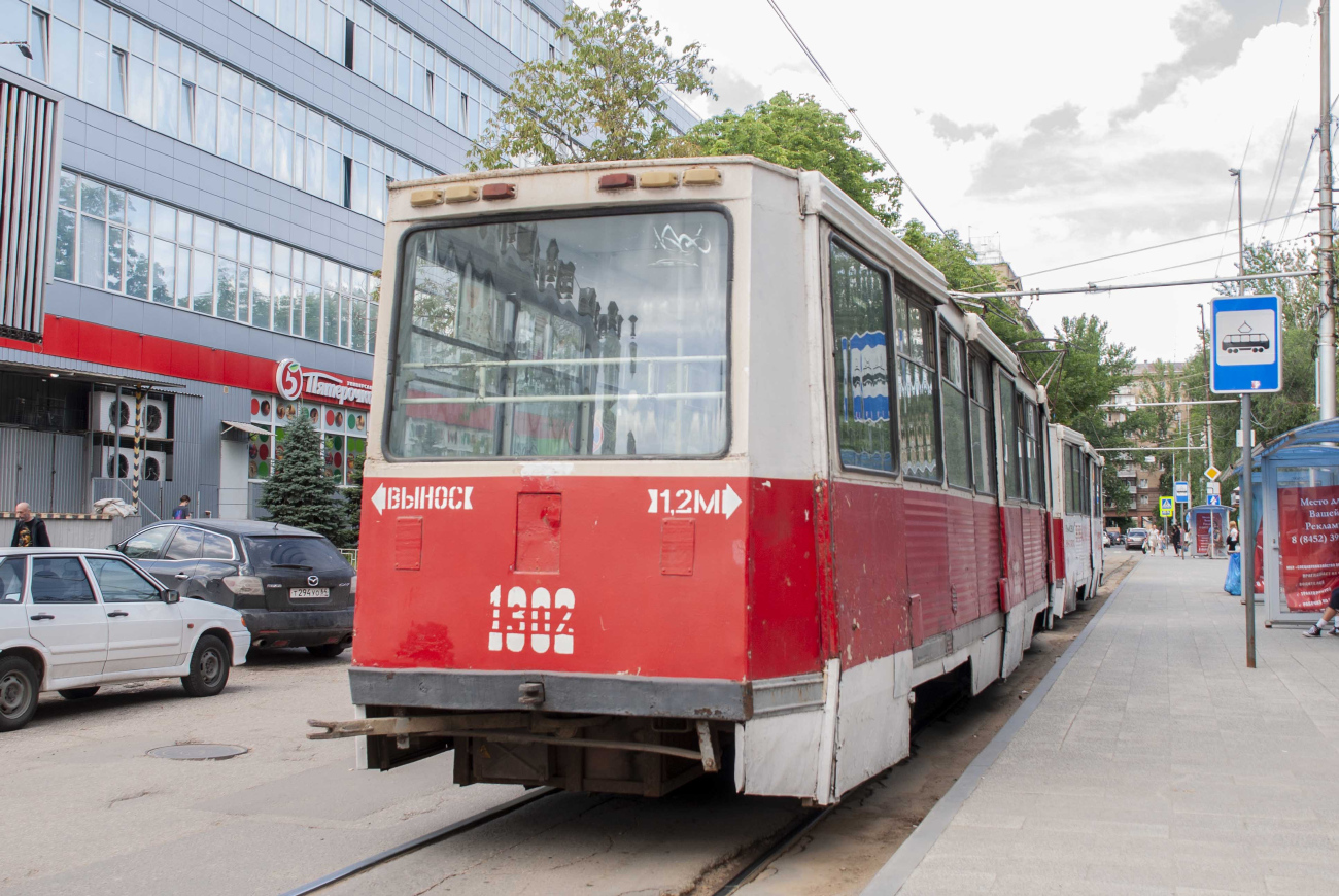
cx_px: 670
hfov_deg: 57.2
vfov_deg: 40.1
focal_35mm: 33
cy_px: 448
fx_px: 1229
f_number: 5.6
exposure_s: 1/90
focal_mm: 22
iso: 100
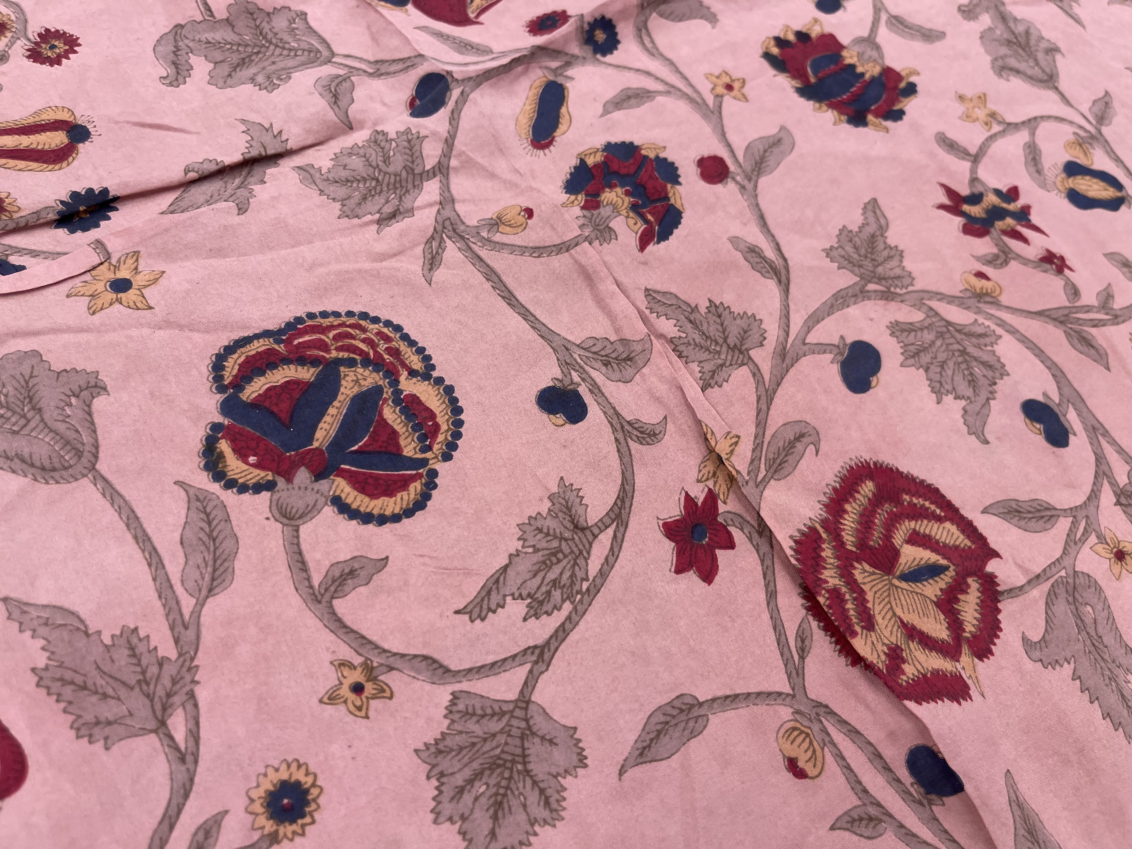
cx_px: 566
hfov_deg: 67.3
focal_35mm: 26
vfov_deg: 53.1
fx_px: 850
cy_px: 424
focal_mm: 5.1
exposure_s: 1/120
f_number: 1.6
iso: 125
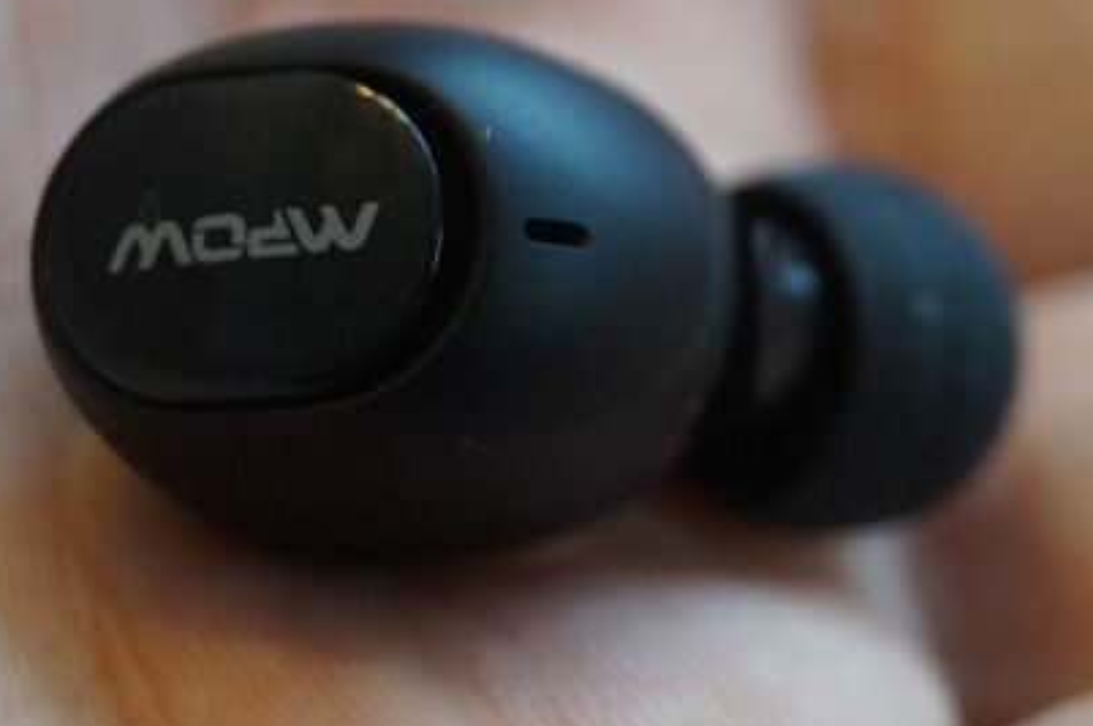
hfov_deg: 13.3
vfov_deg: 8.8
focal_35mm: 155
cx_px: 614
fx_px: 4700
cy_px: 228
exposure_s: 1/160
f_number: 5.6
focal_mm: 50
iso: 2000
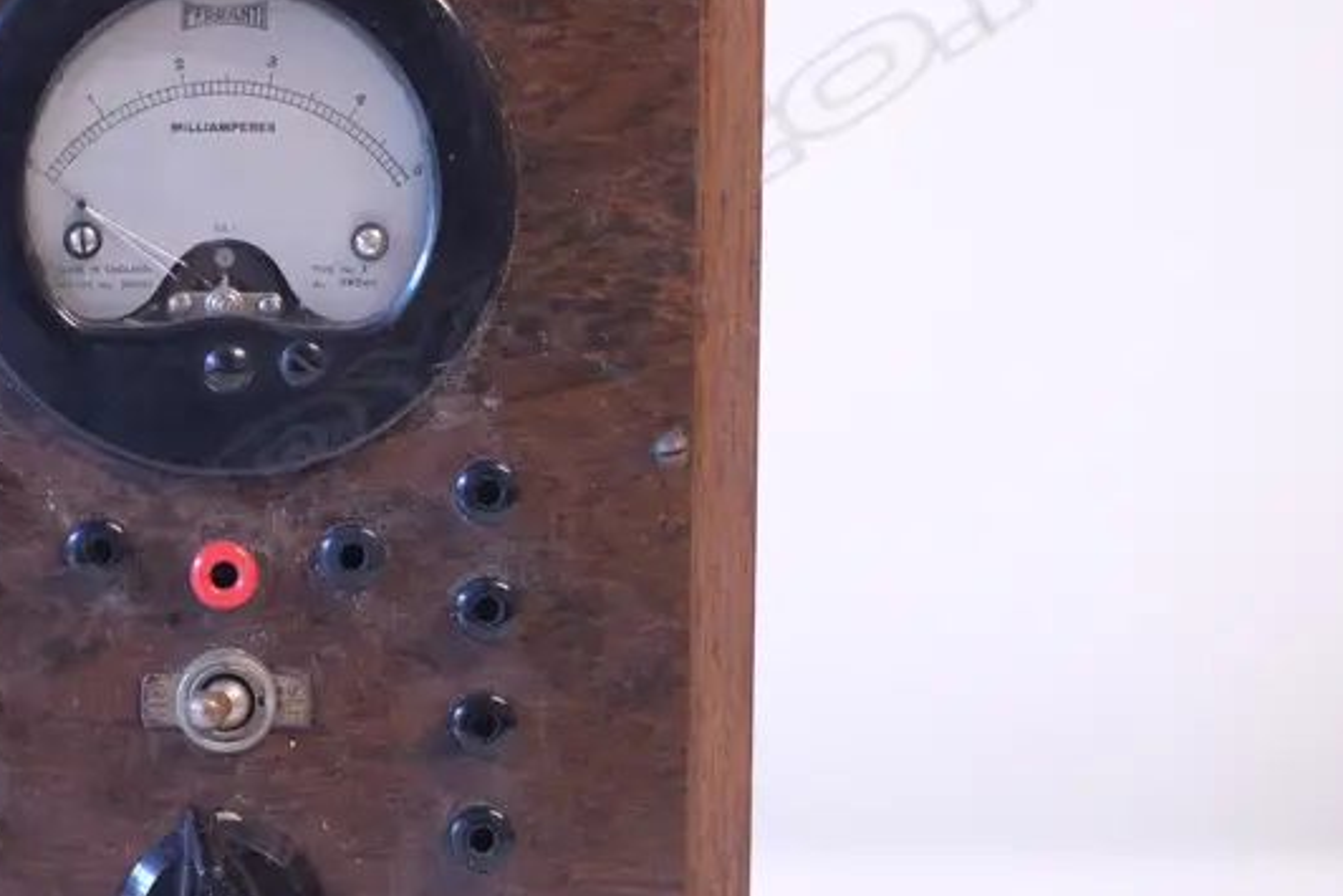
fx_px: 3806
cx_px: 245
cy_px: 486
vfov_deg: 13.4
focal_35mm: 102
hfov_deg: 19.8
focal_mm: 35
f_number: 1.8
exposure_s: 1/125
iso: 1250
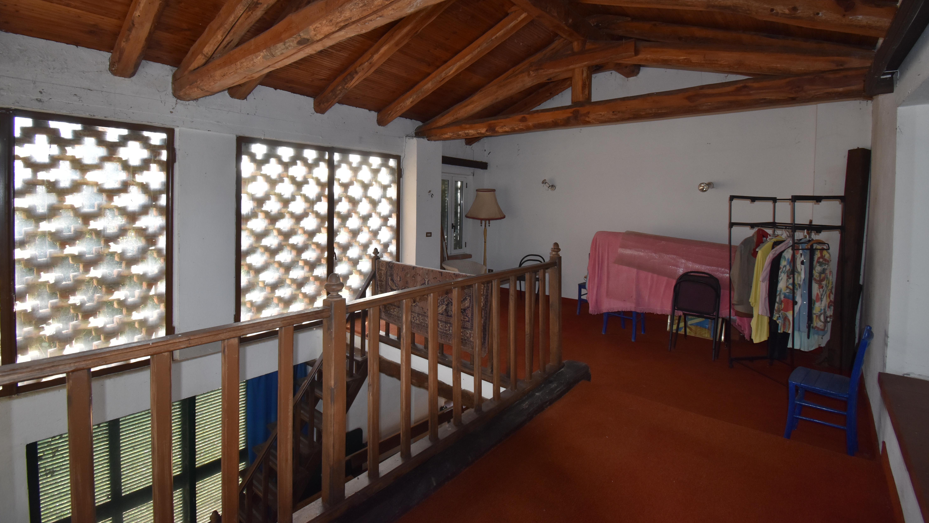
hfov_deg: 99.4
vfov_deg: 66.5
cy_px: 210
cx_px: 459
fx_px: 394
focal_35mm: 16
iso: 800
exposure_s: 1/125
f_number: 5.6
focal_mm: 10
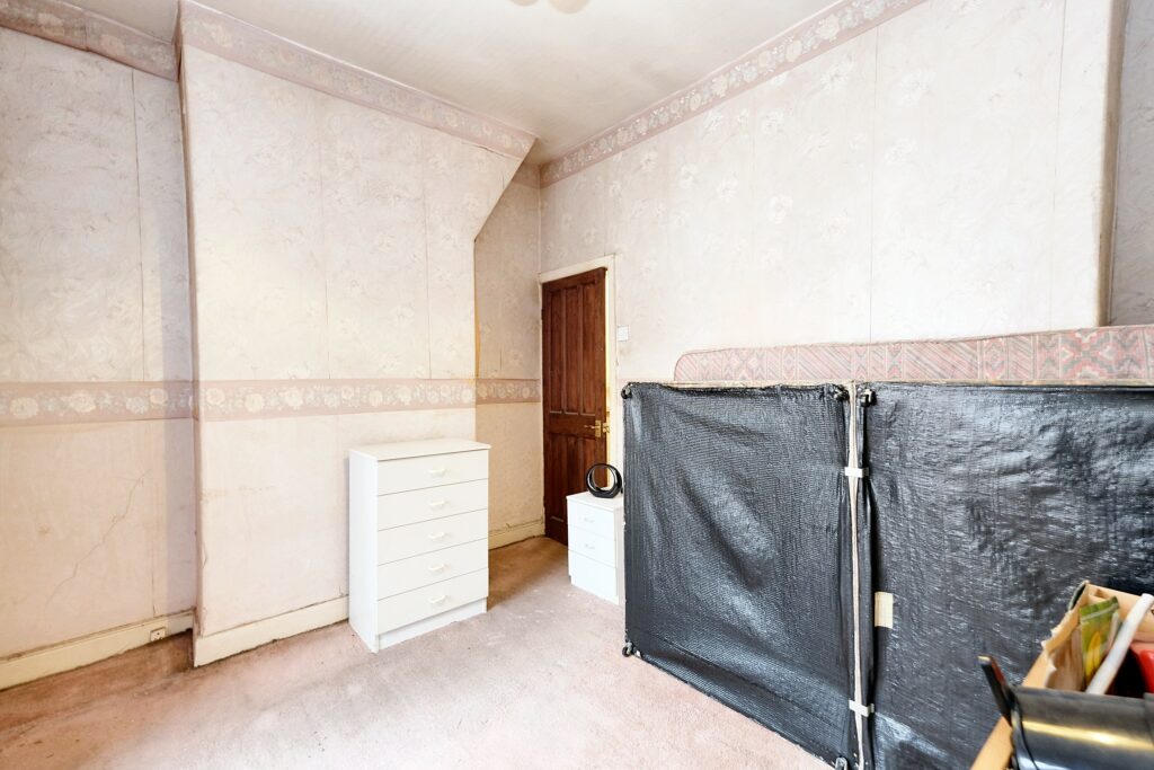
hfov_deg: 100.4
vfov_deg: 77.3
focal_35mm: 15
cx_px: 577
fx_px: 481
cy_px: 385
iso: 800
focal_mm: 10
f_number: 4
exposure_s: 1/8
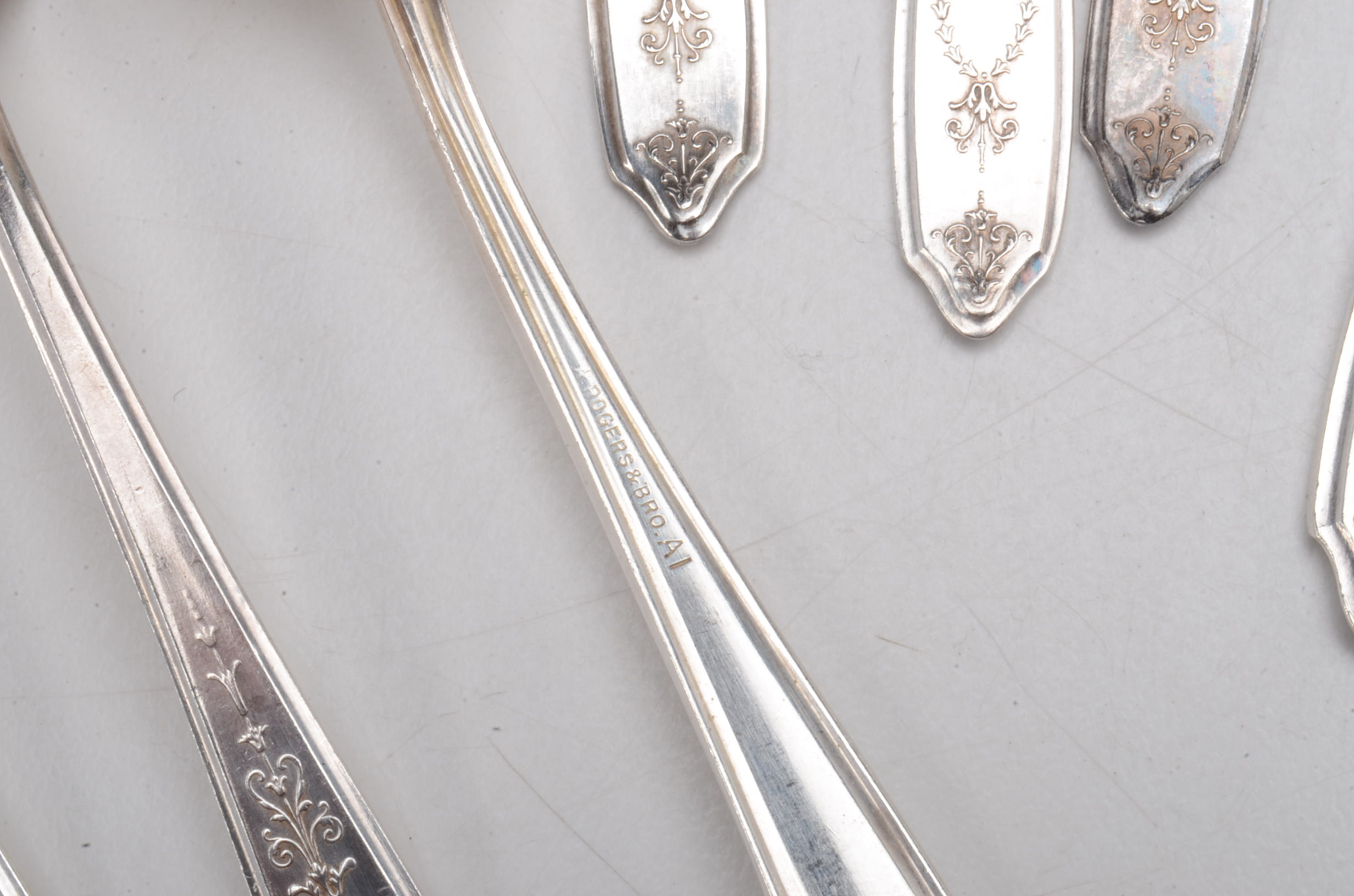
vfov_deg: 16.5
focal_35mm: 82
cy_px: 448
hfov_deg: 24.7
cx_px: 677
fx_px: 3096
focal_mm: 55
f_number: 25
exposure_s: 1/160
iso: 200
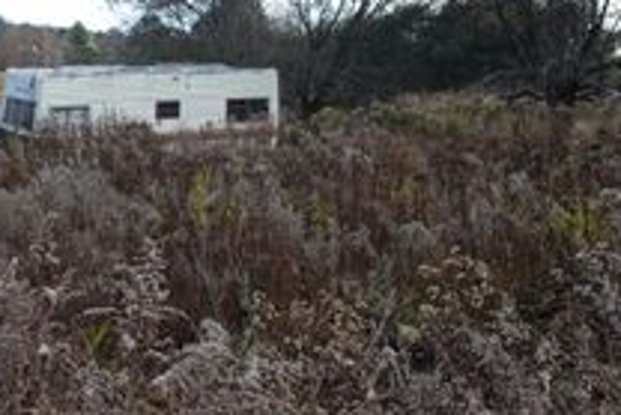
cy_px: 202
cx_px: 36
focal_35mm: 48
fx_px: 829
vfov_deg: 28.1
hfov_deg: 37.7
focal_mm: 7.6
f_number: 2
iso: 125
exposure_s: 1/1000
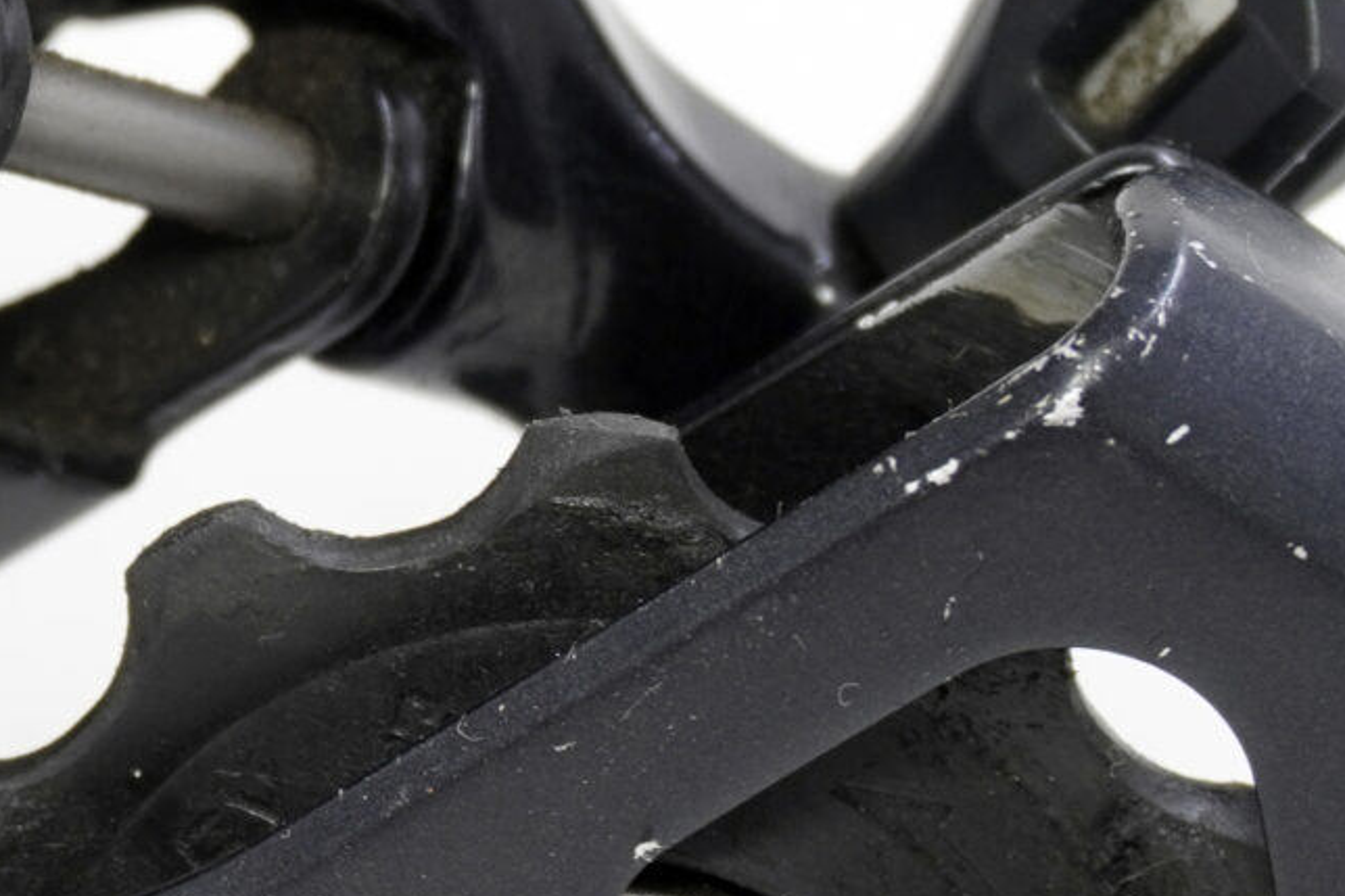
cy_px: 335
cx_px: -424
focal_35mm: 185
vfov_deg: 7.4
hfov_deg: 10.8
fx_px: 6909
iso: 250
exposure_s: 1/5
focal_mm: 31
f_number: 6.3
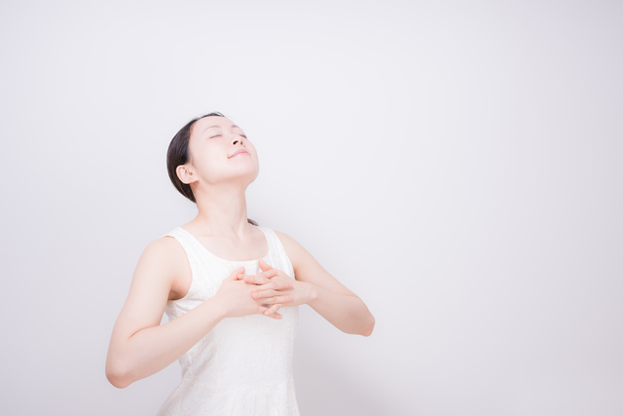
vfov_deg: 28.1
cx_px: 312
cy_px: 208
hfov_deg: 41.1
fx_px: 831
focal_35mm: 48
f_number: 7.1
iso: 100
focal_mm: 48
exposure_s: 1/125
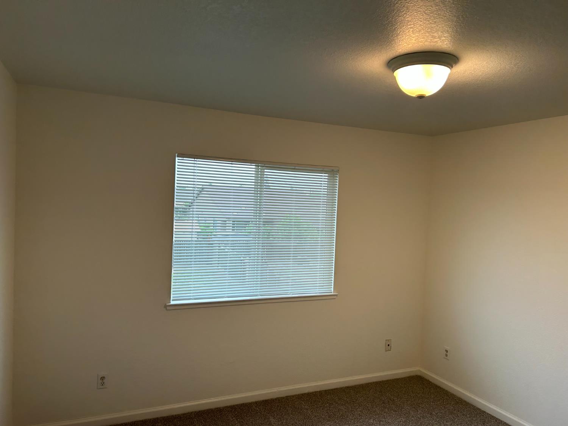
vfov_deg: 53.1
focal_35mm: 26
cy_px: 213
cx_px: 284
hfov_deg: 67.3
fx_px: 427
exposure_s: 1/120
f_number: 1.5
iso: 80
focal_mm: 5.7
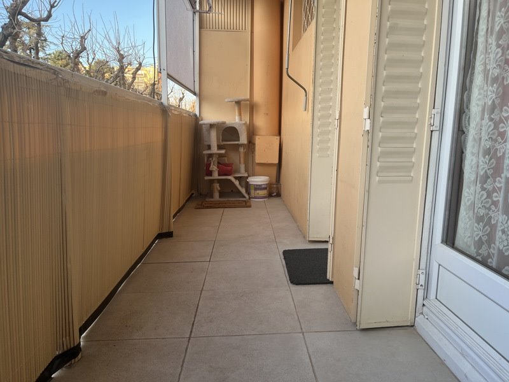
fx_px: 382
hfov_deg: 67.3
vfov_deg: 53.1
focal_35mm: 26
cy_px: 191
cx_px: 254
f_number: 1.6
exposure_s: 1/167
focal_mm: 5.1
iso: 40
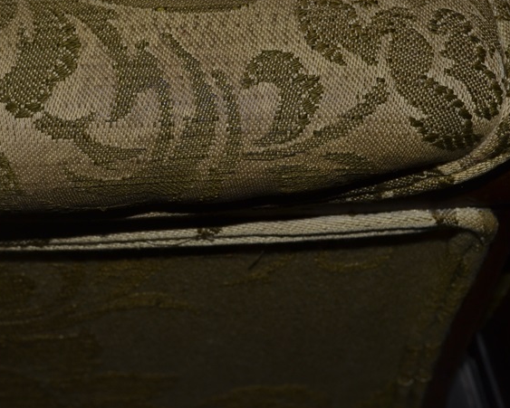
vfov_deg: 21.7
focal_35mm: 70
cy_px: 114
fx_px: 1057
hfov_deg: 26.9
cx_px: 149
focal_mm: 28
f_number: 8
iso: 100
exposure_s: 1/60
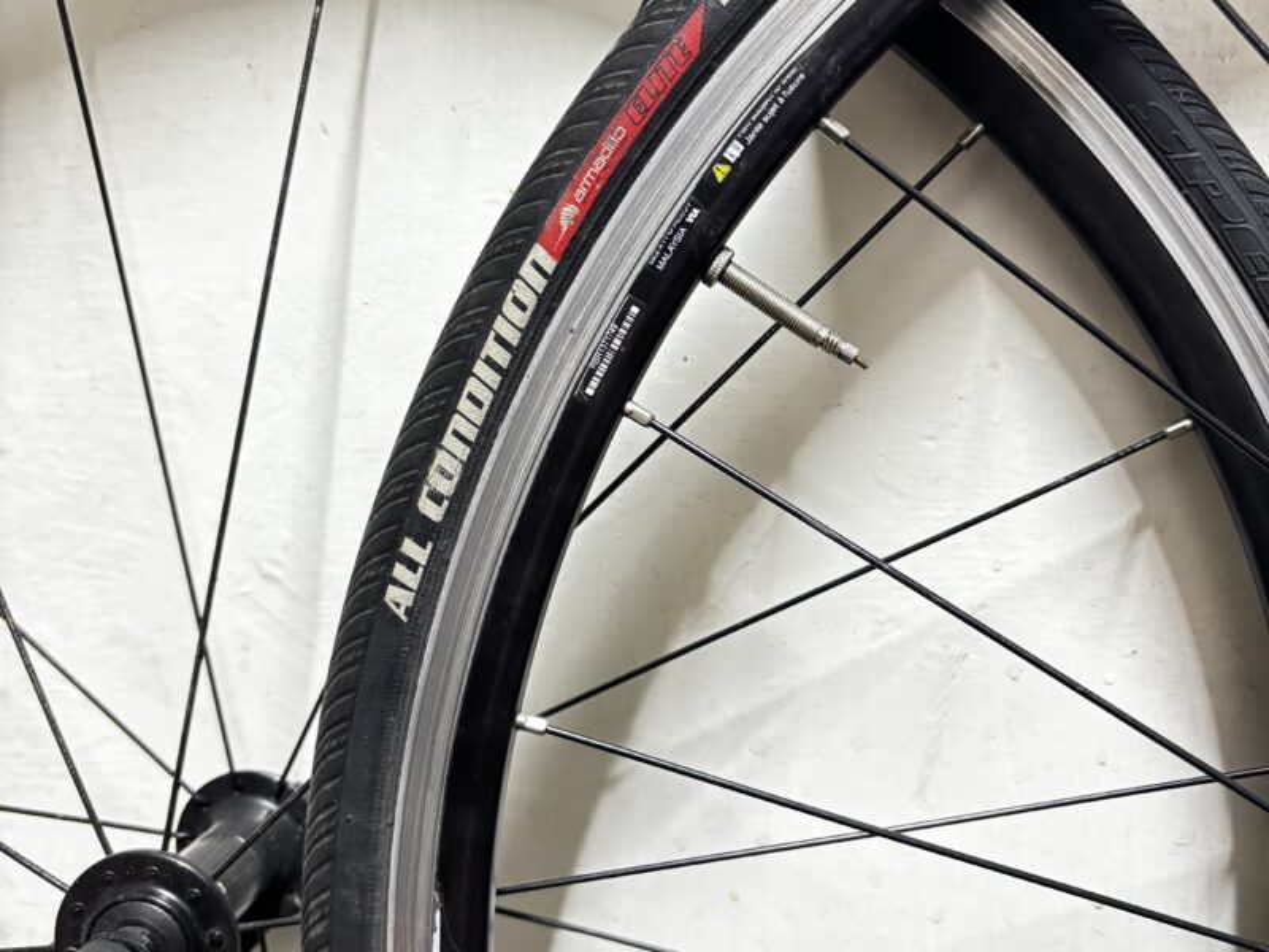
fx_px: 953
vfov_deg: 53.1
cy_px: 476
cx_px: 634
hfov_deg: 67.3
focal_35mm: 26
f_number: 1.6
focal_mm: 5.96
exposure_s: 1/30
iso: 500
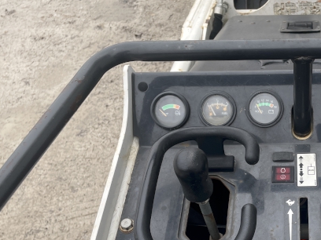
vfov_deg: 28.2
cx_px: 289
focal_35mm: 51
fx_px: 473
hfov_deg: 35.3
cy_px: 180
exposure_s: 1/217
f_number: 1.6
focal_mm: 4.2
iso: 32
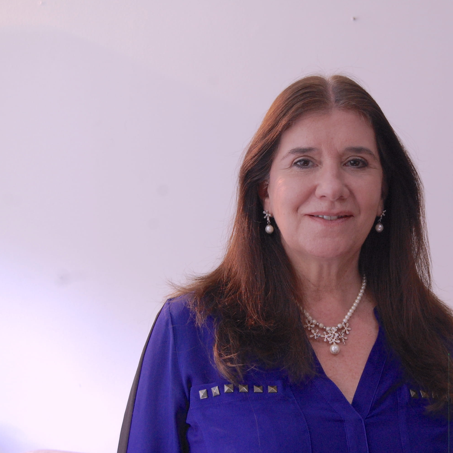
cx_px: 304
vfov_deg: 23.7
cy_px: 227
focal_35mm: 73
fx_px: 1081
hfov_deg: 23.6
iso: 800
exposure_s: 1/15
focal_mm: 38
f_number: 5
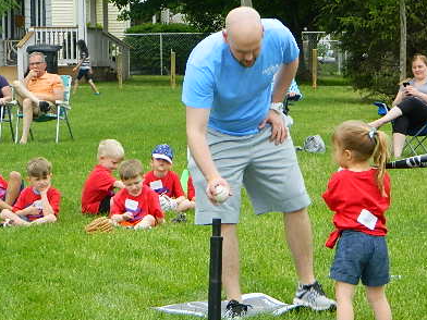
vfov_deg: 8.8
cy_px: 241
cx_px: 221
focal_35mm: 168
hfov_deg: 11.8
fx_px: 2072
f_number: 4.5
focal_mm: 18.6
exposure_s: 1/100
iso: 80
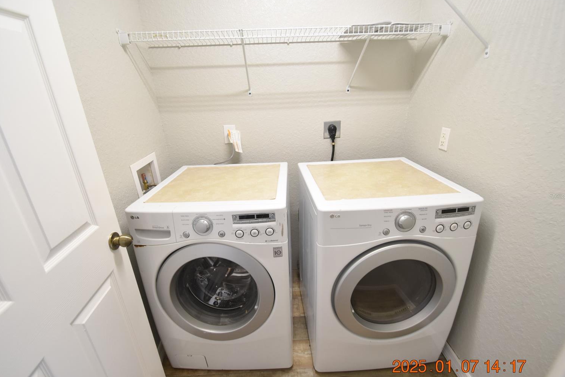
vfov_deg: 73.7
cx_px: 281
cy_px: 196
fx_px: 251
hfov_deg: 96.7
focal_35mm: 16
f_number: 3.5
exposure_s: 1/60
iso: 800
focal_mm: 10
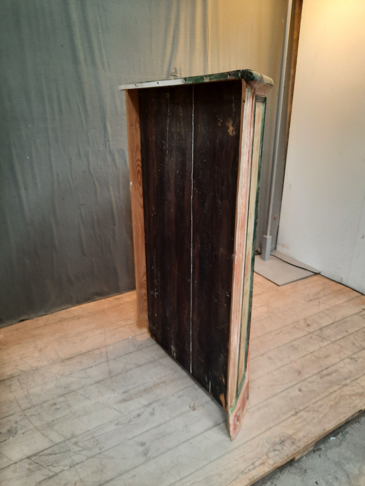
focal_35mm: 25
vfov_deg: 69.4
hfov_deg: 54.9
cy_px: 243
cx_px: 182
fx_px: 351
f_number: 2
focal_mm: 4.6
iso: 250
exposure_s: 1/50
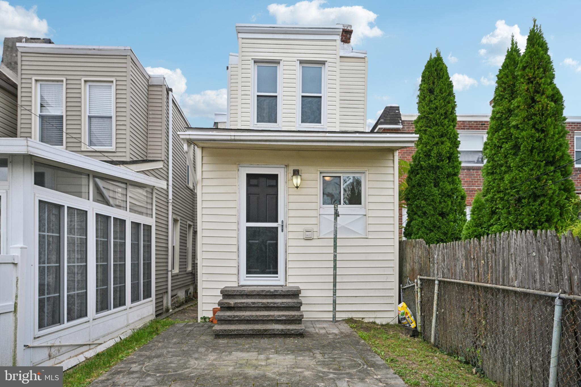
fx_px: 331
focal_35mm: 20
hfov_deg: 82.6
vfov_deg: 60.7
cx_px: 290
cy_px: 194
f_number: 8
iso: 400
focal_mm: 20.5
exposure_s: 1/250
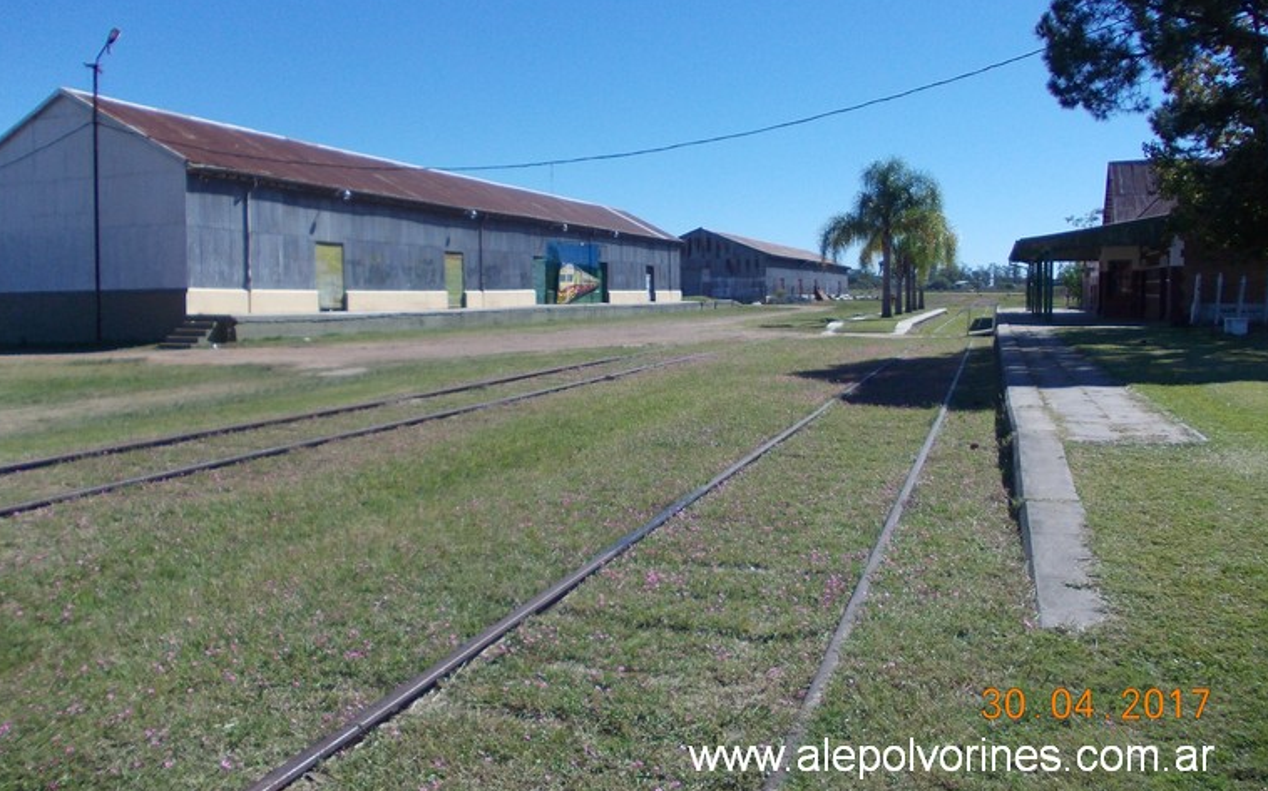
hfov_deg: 62.9
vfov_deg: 41.7
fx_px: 1036
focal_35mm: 30
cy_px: 338
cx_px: 636
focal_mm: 4
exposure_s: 1/400
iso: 80
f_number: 5.4
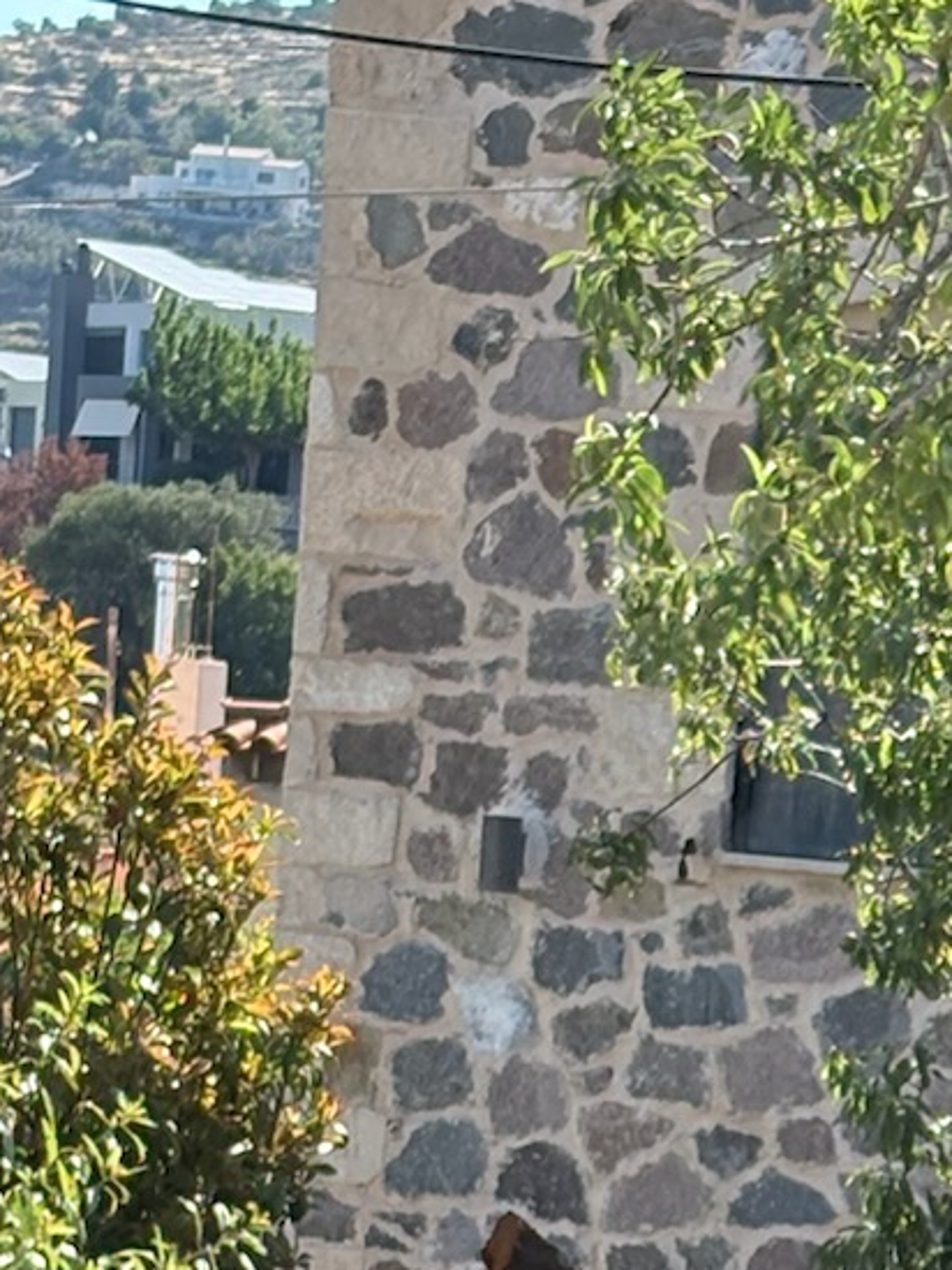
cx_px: 1102
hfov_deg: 7.6
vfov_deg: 10.1
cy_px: 1397
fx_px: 7111
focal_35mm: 194
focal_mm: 5.96
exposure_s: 1/1754
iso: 50
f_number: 1.6
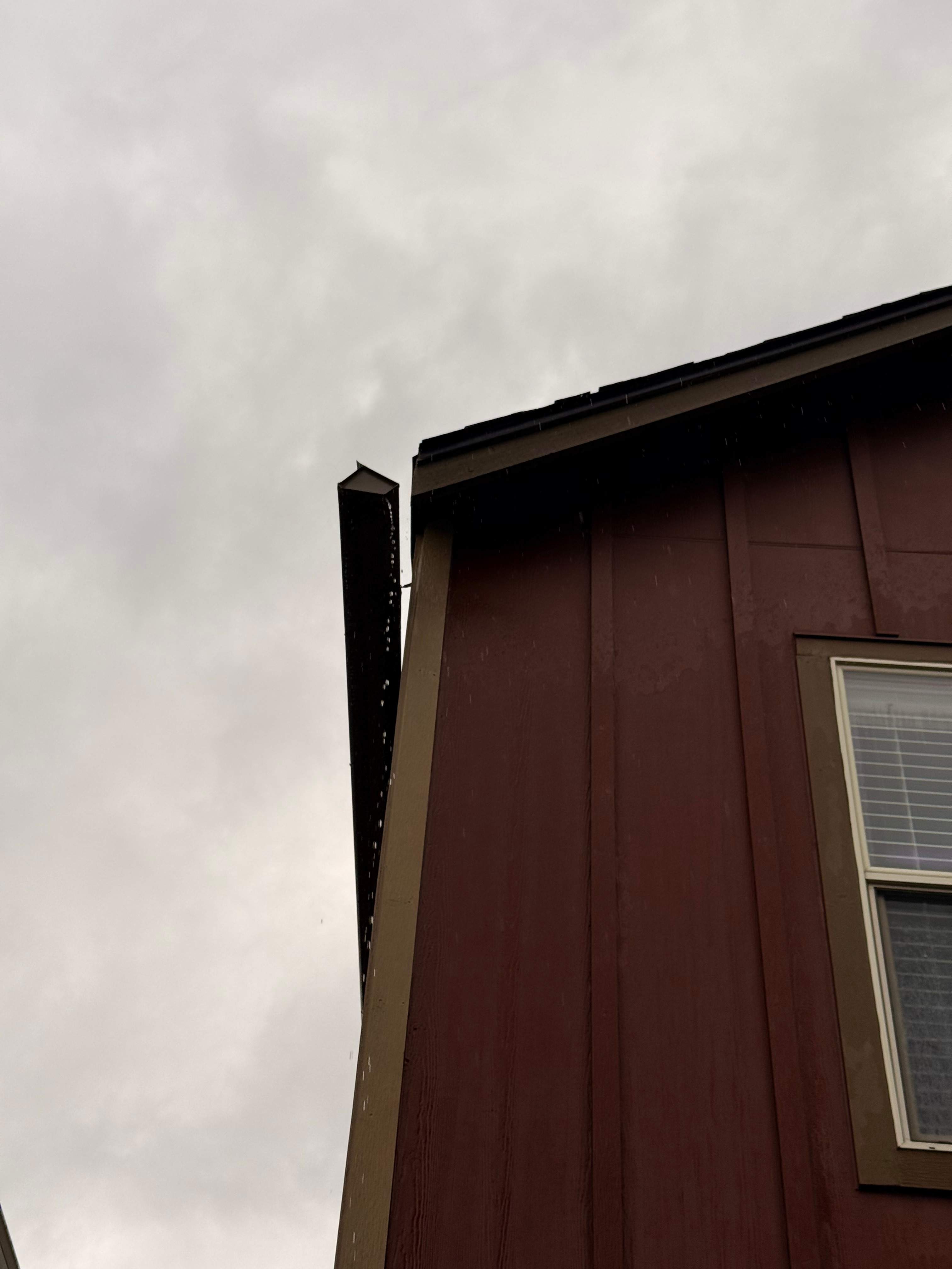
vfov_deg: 39.7
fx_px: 1760
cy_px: 634
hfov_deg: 30.3
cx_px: 476
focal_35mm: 48
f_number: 1.78
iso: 64
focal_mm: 6.76
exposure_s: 1/301
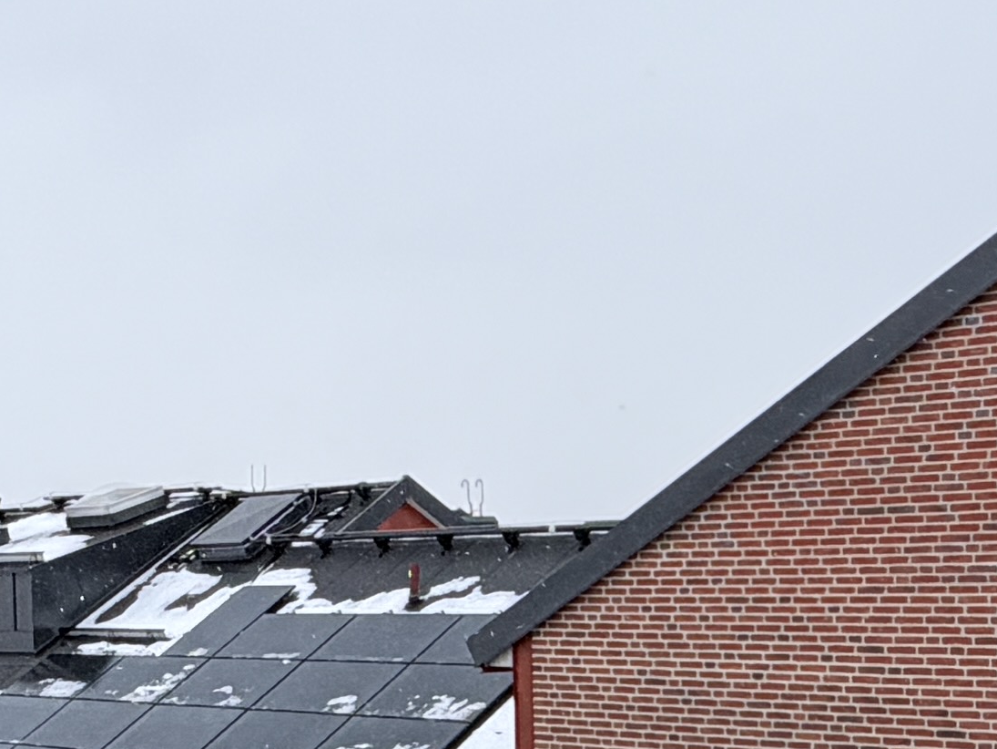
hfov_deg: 25.7
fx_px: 2103
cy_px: 667
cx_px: 64
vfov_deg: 19.8
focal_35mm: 73
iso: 80
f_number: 2.2
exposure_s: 1/121
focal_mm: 2.22
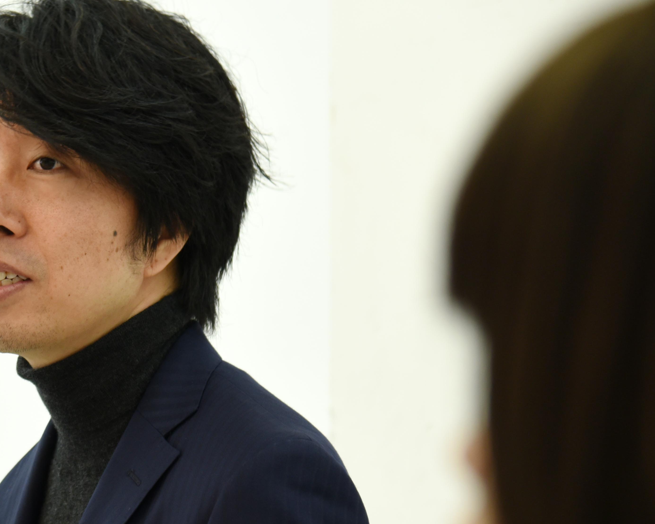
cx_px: -36
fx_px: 4653
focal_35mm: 240
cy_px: 383
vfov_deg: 6.4
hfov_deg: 8.0
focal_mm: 120
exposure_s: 1/80
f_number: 4.5
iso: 800
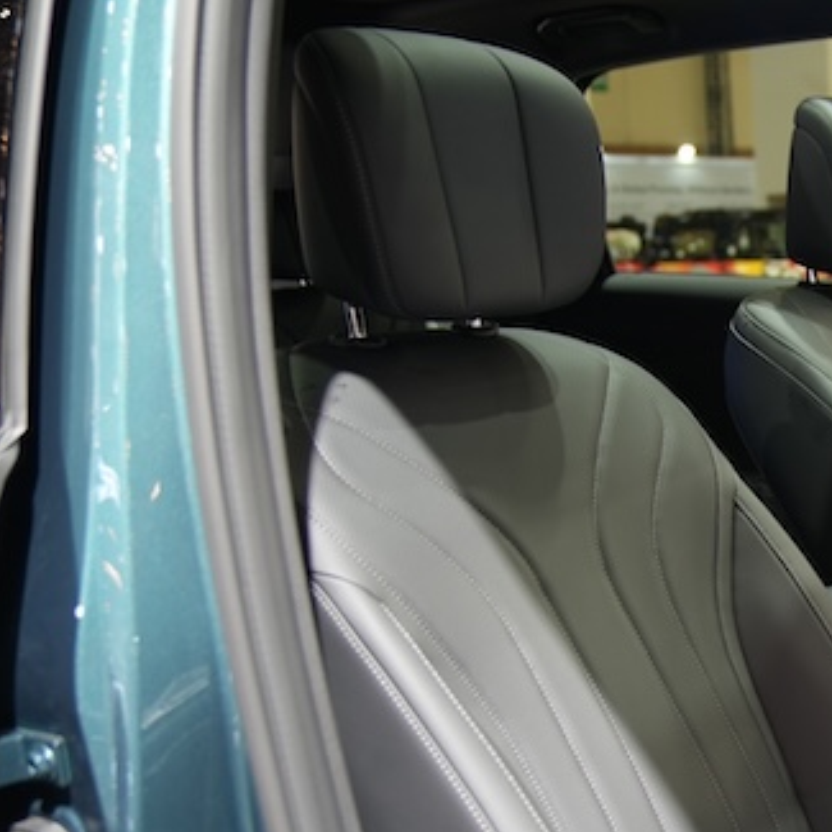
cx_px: 965
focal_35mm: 49
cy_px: 622
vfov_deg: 34.0
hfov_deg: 30.2
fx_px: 1332
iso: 640
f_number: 2.8
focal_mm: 24
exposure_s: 1/50
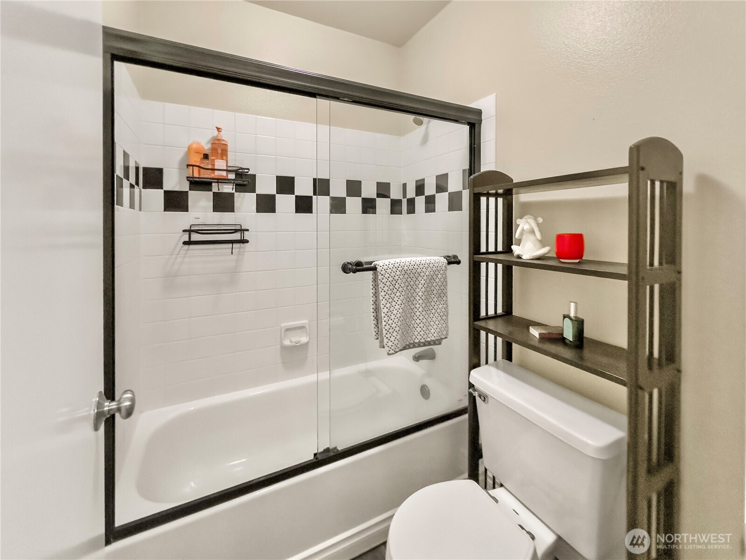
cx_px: 373
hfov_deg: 102.1
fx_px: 302
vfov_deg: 85.7
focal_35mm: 14
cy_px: 280
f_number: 2.2
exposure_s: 1/60
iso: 640
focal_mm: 2.22
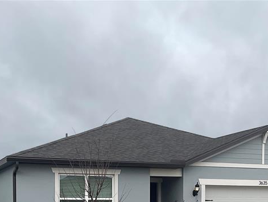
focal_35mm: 63
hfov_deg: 30.7
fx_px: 488
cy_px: 219
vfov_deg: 22.1
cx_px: 130
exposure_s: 1/883
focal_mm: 3
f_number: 1.8
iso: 16
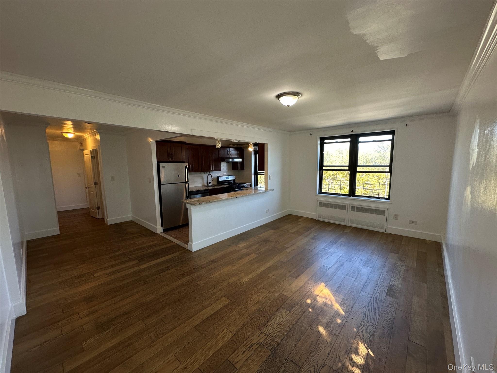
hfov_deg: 102.1
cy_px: 186
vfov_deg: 85.7
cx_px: 248
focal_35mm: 14
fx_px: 201
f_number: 2.2
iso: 125
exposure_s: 1/120
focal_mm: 2.22
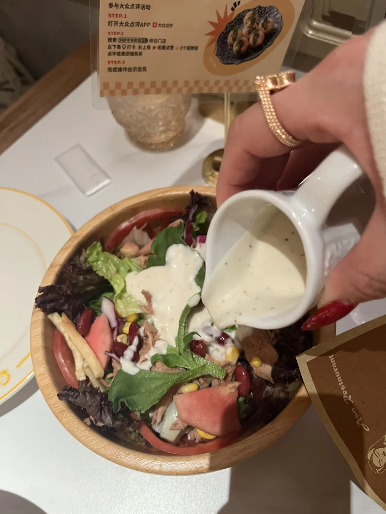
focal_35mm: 26
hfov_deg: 53.1
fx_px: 387
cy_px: 257
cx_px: 193
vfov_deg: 67.3
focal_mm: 5.1
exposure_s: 1/51
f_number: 1.6
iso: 320
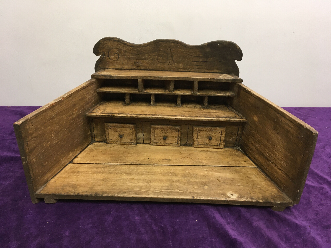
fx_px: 277
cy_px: 124
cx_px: 166
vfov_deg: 48.2
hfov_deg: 61.7
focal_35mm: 29
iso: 100
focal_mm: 4.15
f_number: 2.2
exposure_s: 1/33
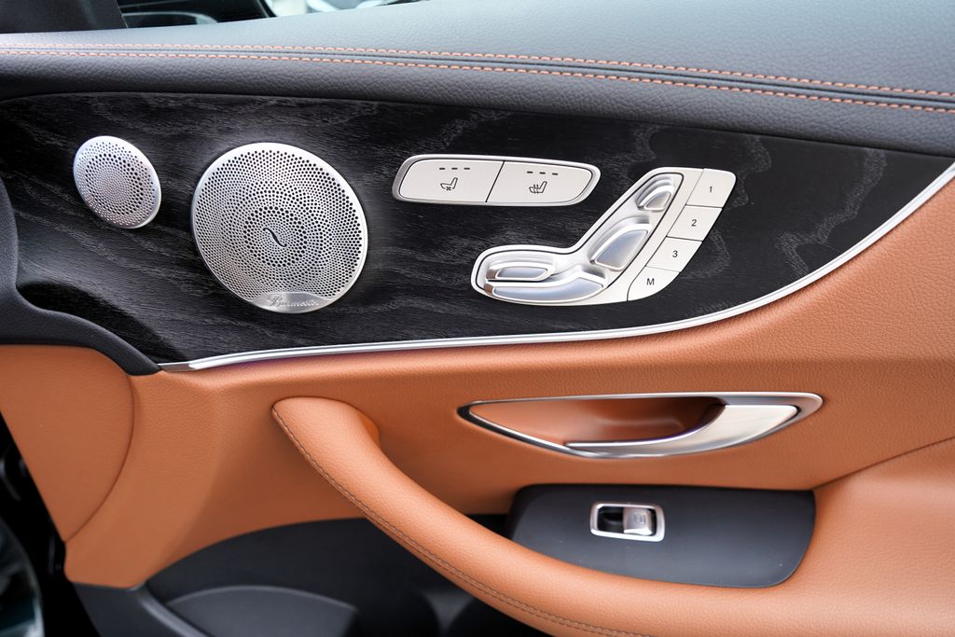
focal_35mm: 24
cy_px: 318
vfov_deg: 53.1
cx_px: 478
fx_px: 637
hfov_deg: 73.7
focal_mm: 24
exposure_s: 1/100
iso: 100
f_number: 4.5
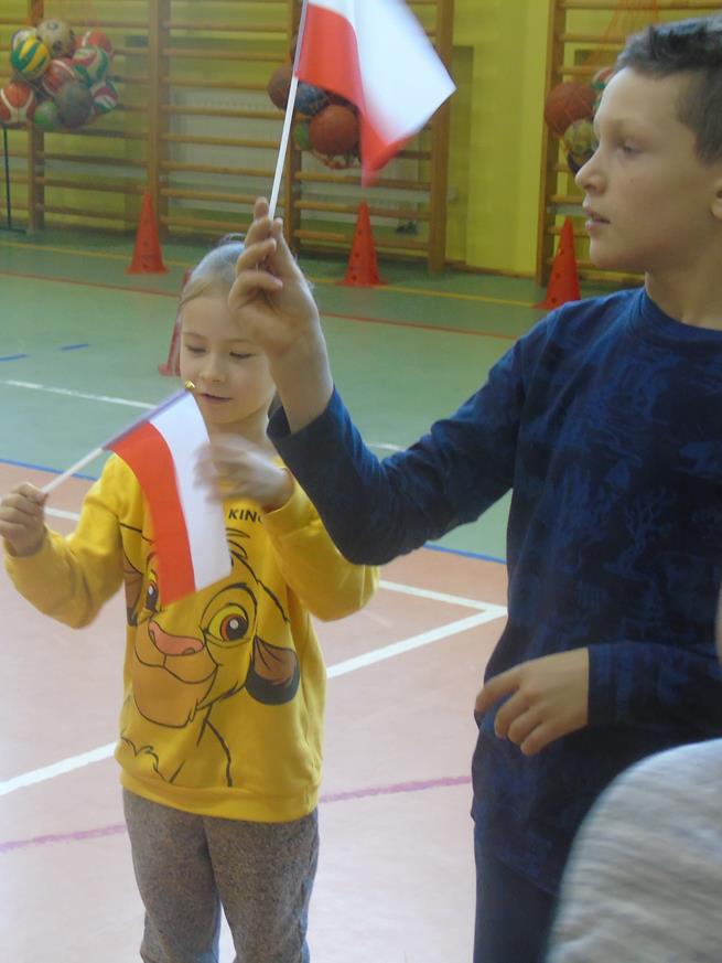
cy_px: 482
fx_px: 1724
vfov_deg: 31.2
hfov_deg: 23.7
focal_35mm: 62
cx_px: 361
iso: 400
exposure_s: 1/15
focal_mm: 11
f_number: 4.5
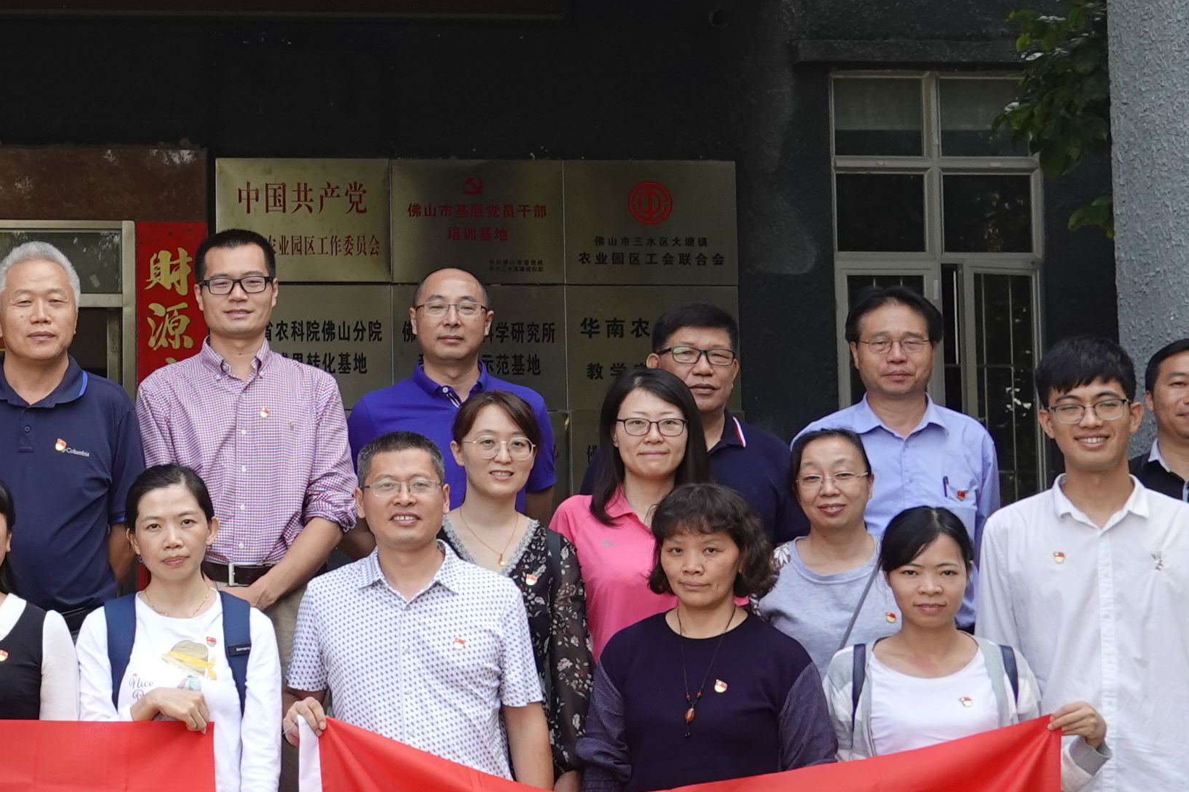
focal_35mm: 80
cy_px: 252
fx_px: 2642
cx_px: -33
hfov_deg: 24.1
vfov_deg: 17.0
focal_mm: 9
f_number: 2.8
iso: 100
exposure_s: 1/160
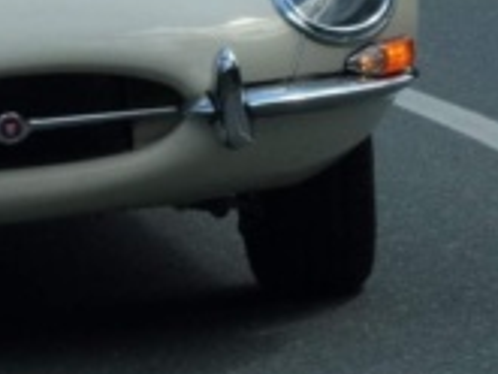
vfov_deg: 4.1
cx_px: -97
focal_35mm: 366
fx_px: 5269
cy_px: -29
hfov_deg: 5.4
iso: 160
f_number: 5.1
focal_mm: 21.7
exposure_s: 1/800
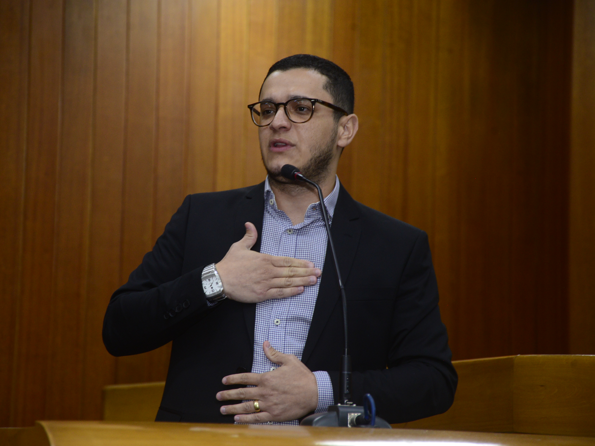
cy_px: 223
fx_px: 1908
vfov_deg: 13.3
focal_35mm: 111
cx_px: 271
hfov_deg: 17.7
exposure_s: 1/60
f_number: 5.6
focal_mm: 102
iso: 2000
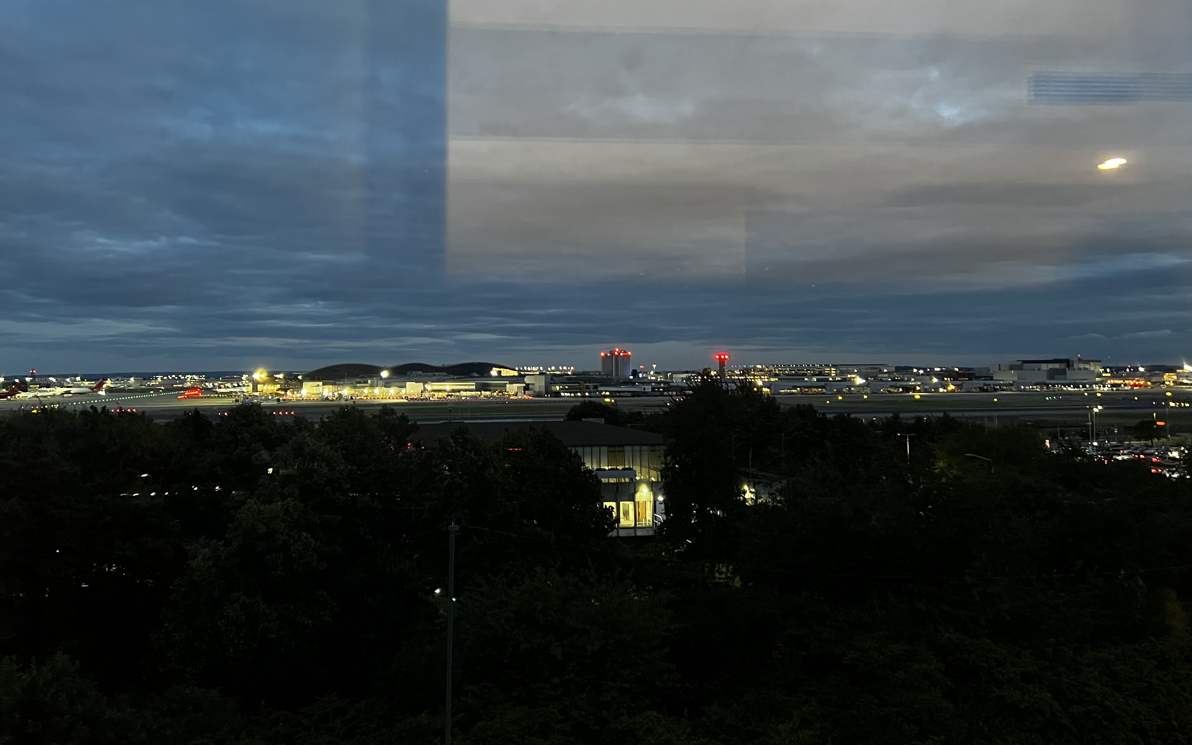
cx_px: 535
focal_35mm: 32
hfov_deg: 59.5
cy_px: 319
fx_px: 1039
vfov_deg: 39.3
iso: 640
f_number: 1.5
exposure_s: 1/37
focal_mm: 5.7
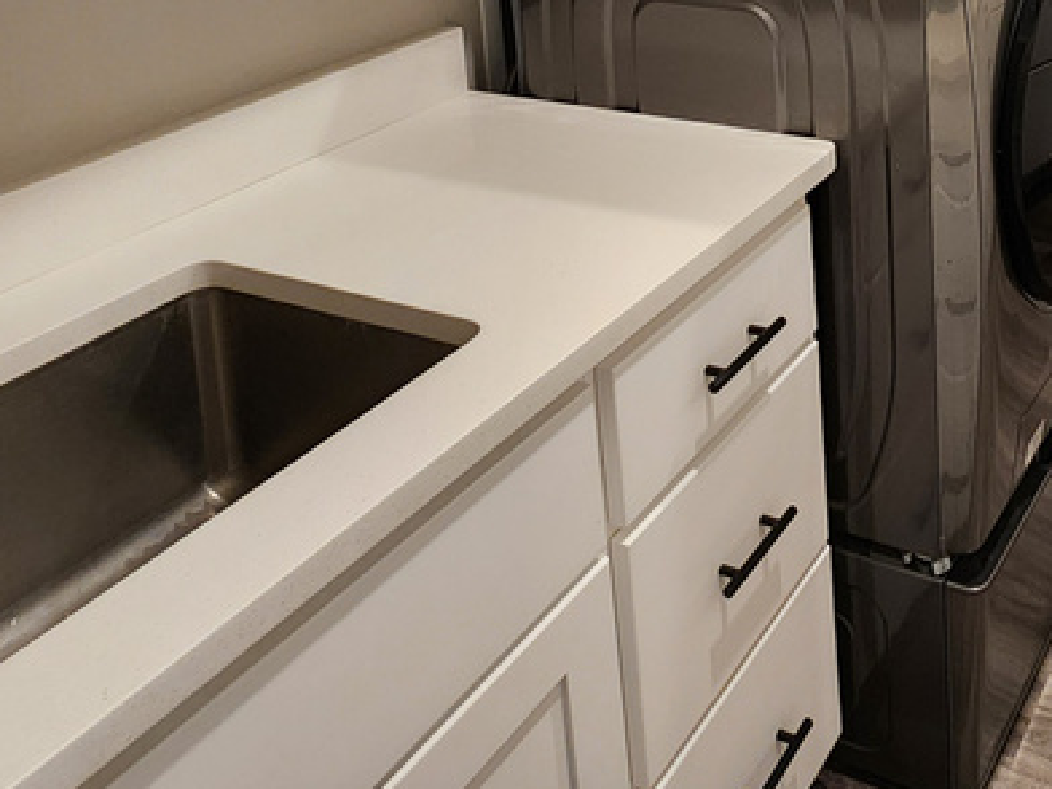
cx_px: 1031
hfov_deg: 46.1
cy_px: -172
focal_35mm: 34
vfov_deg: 33.5
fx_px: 1033
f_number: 2.2
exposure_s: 1/60
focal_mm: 2.2
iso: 320
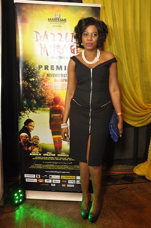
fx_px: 211
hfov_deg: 39.3
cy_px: 115
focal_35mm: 34
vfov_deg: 56.5
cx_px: 80
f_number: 4
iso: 1250
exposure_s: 1/80
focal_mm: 21
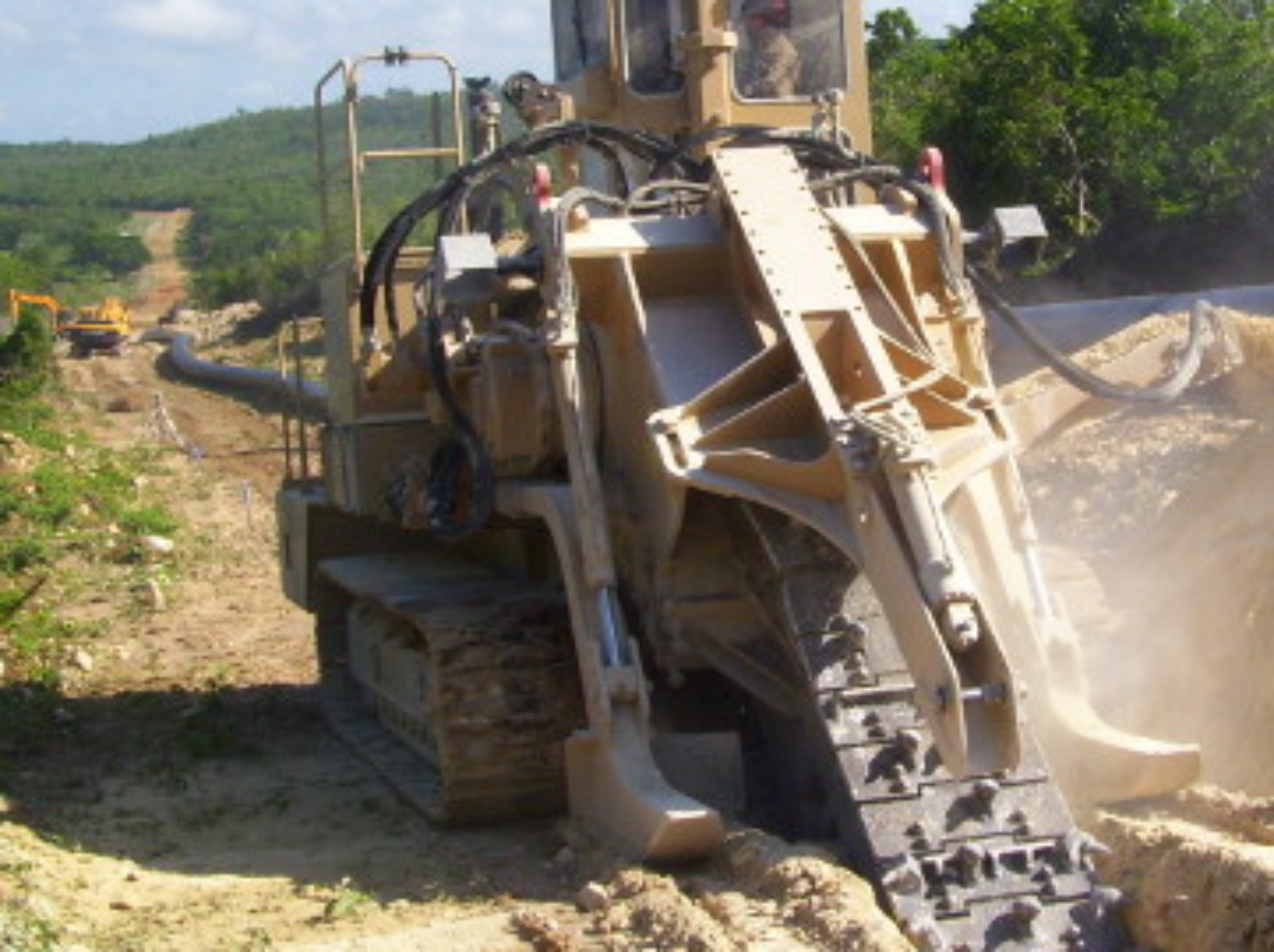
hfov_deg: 29.4
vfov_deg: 22.0
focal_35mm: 66
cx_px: 734
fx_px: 2427
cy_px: 249
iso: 80
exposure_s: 1/250
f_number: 5.6
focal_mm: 5.7
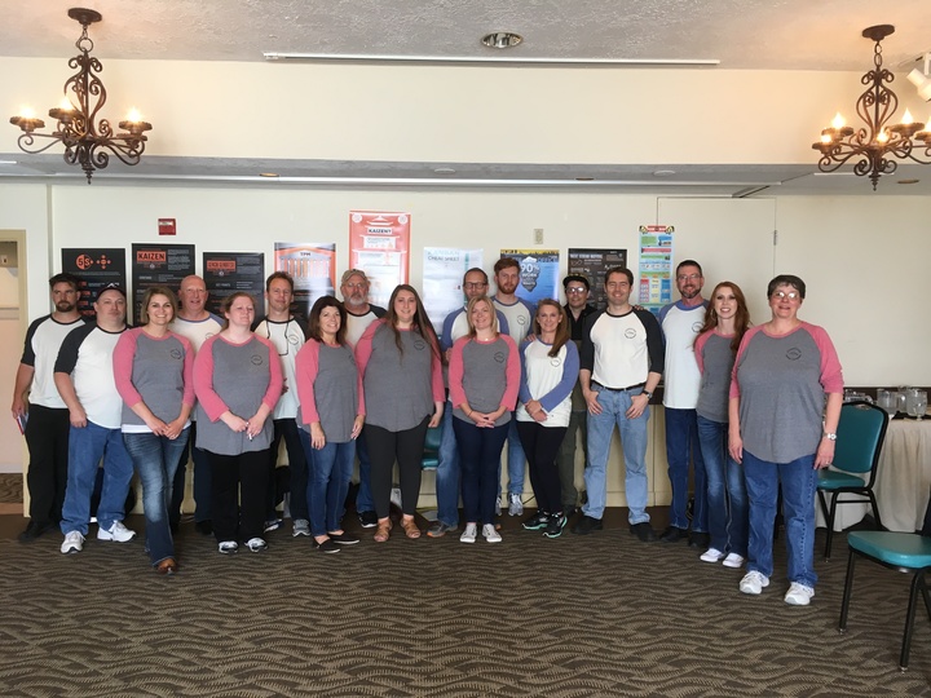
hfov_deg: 61.7
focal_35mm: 29
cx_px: 466
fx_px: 780
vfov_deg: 48.2
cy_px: 349
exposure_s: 1/30
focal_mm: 4.15
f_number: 2.2
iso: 50
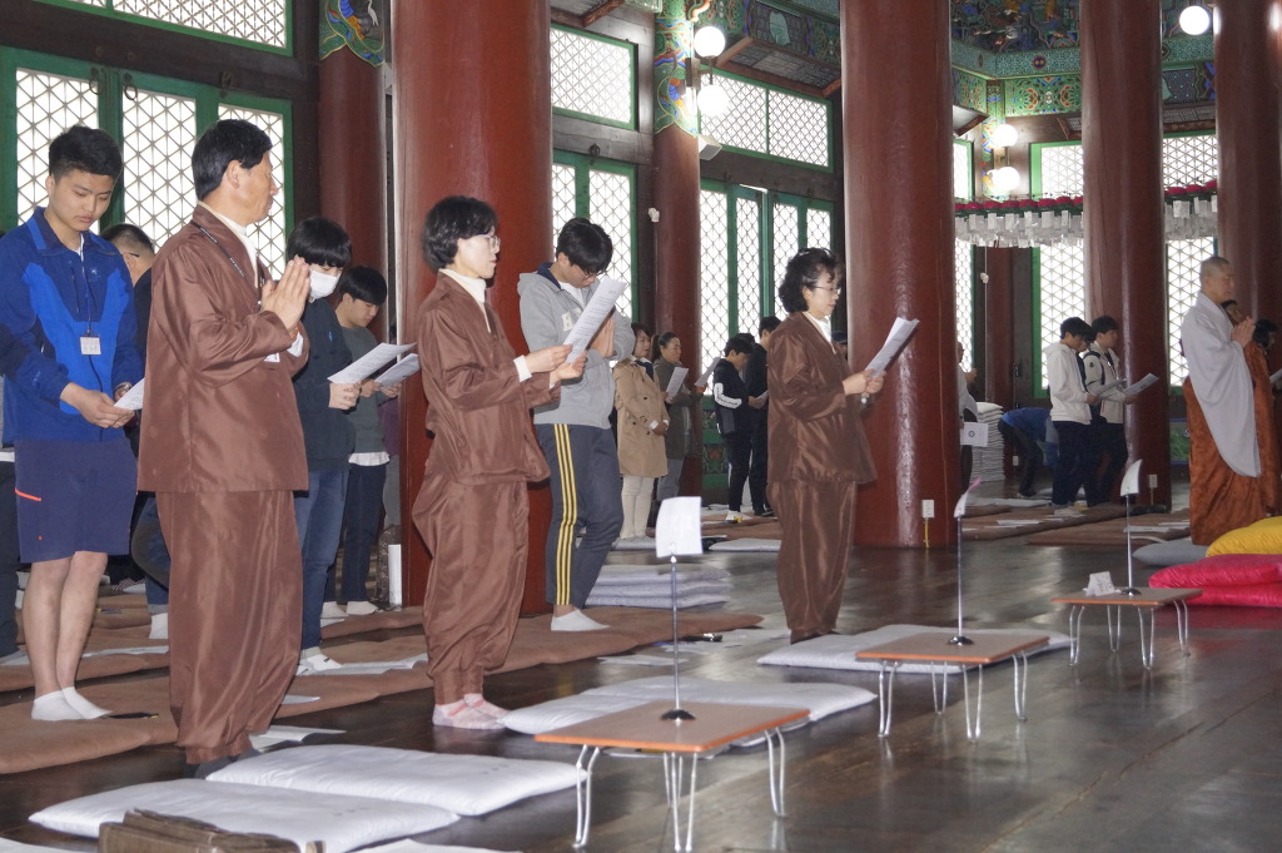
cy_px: 426
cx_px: 641
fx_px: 2135
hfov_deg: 33.4
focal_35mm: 60
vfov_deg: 22.6
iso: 2000
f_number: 5
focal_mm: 40
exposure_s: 1/60
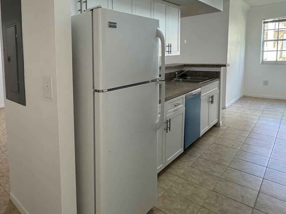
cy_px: 74
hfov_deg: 67.1
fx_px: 198
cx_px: 71
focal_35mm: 24
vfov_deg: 55.8
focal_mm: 2.22
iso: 320
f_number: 2.2
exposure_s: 1/120
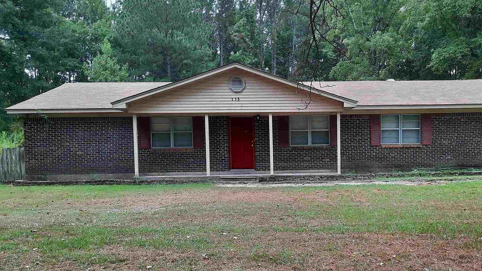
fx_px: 447
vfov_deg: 33.4
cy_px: 180
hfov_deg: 56.0
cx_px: 301
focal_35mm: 35
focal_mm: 4.6
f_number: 2
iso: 50
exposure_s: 1/120
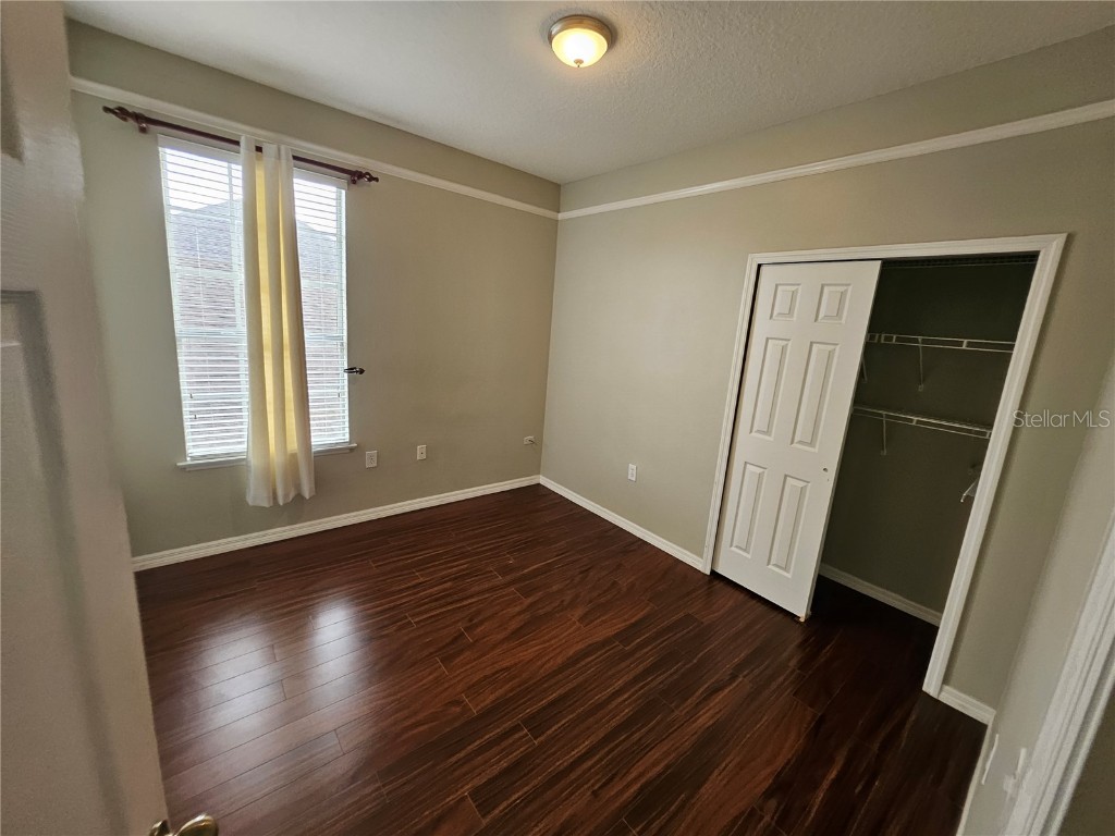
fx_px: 419
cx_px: 558
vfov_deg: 89.9
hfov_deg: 106.2
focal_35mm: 13
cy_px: 418
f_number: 2.2
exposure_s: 1/60
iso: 125
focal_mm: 1.74
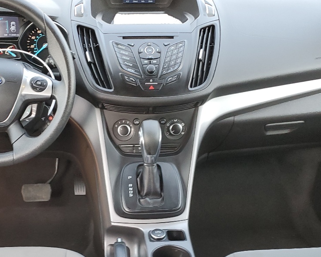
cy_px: 236
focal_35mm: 55
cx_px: 143
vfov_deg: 26.6
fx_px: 523
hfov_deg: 34.1
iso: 90
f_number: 1.5
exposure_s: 1/120
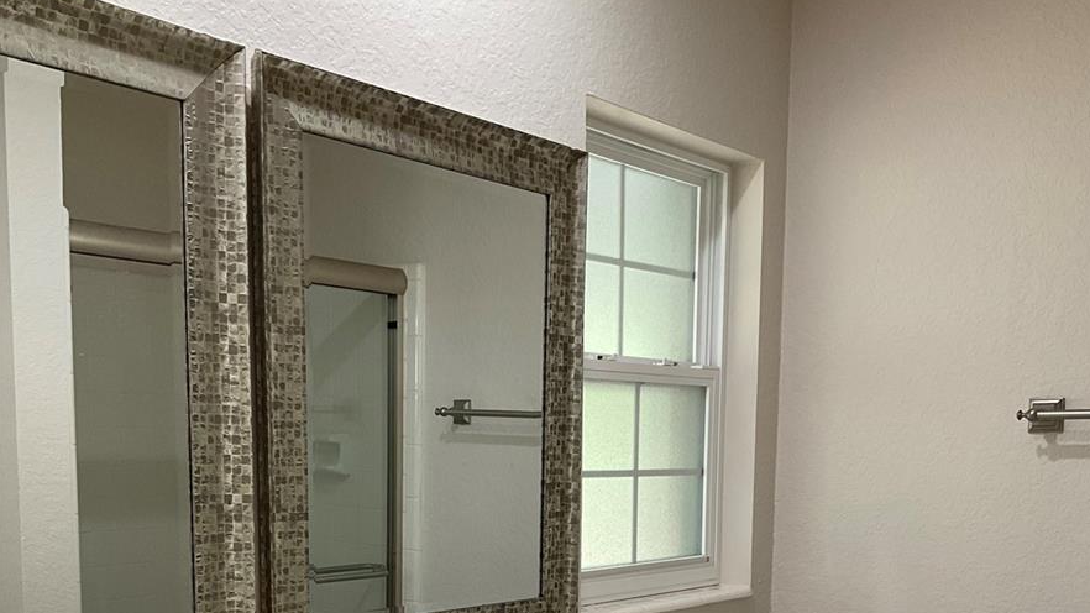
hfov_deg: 47.4
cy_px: 632
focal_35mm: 43
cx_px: 554
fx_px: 1243
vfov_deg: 26.1
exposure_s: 1/60
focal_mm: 3
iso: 50
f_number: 1.8
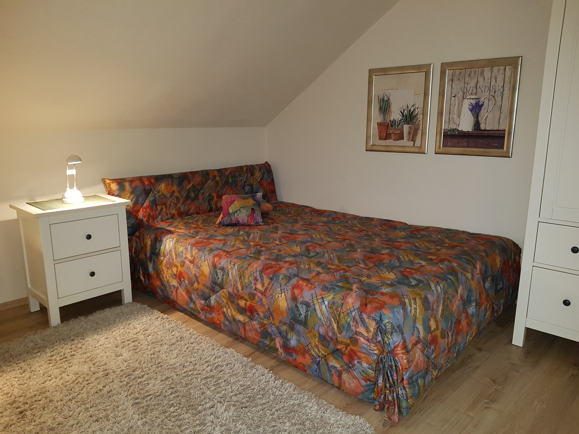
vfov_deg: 53.1
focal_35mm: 26
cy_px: 217
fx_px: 435
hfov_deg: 67.3
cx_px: 290
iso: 200
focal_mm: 4.2
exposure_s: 1/21
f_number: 1.7
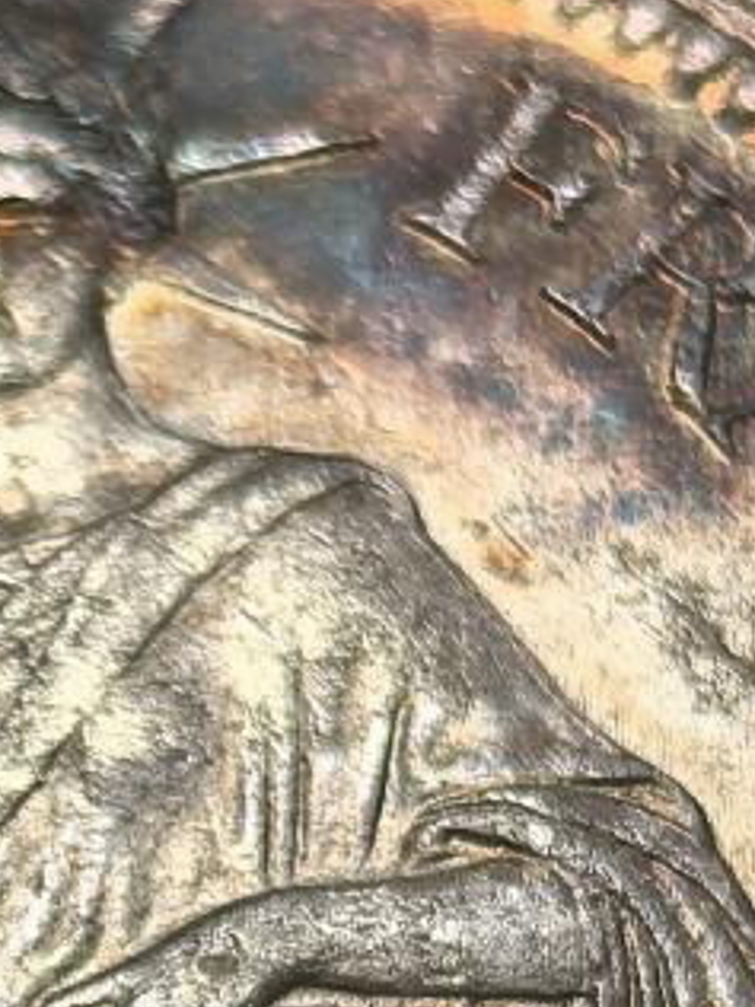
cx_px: -217
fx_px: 8957
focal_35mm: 308
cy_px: 1319
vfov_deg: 6.4
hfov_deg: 4.8
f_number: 2
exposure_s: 1/100
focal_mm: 6.98
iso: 50
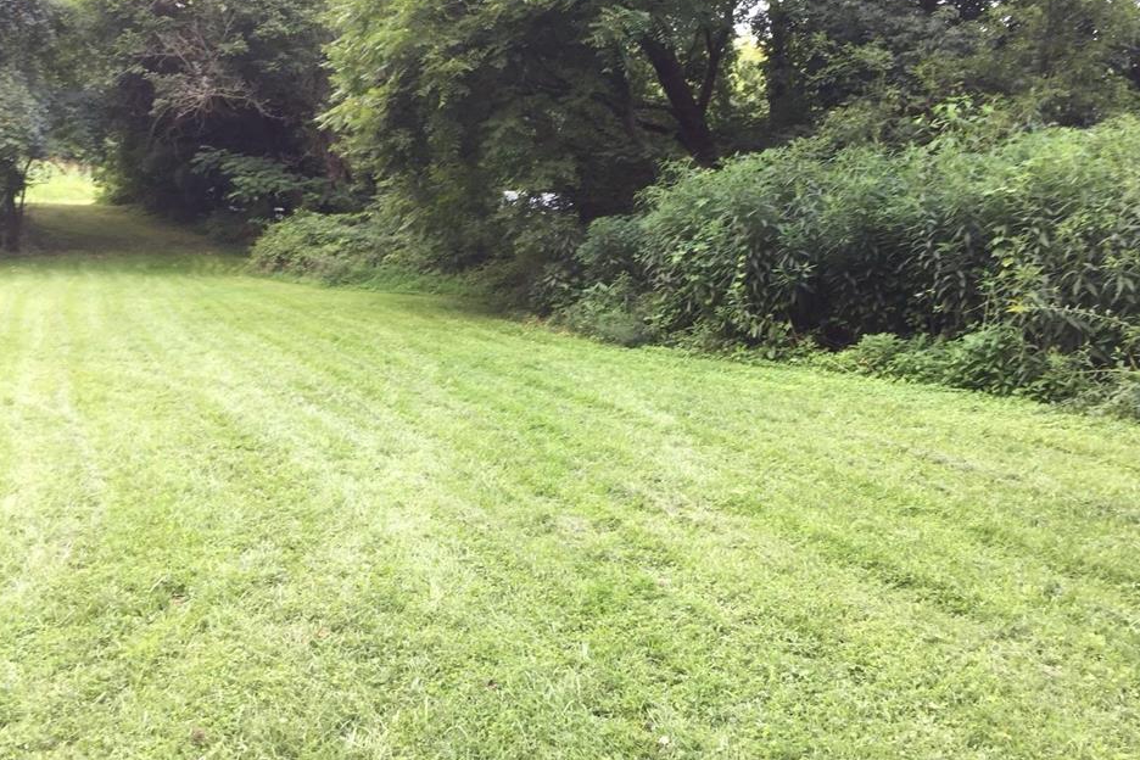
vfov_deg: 39.9
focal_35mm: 33
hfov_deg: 57.2
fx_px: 1045
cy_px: 352
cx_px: 614
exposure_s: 1/120
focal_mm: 4.15
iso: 32
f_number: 2.2
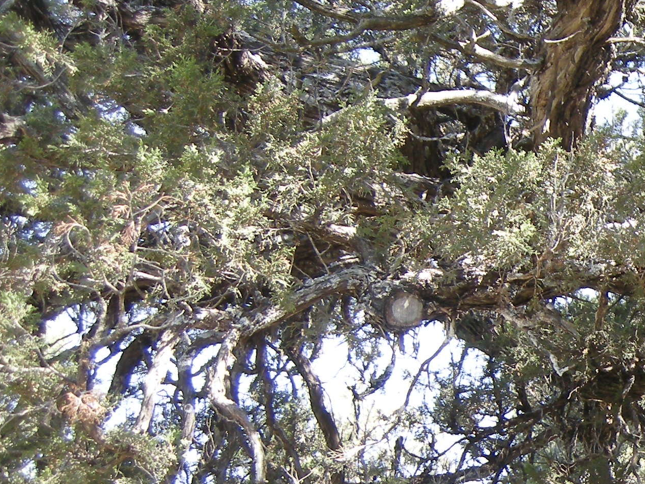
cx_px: 1018
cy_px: 488
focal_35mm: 111
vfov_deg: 13.2
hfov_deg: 16.0
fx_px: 2068
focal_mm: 7.5
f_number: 3
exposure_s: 1/79
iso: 64
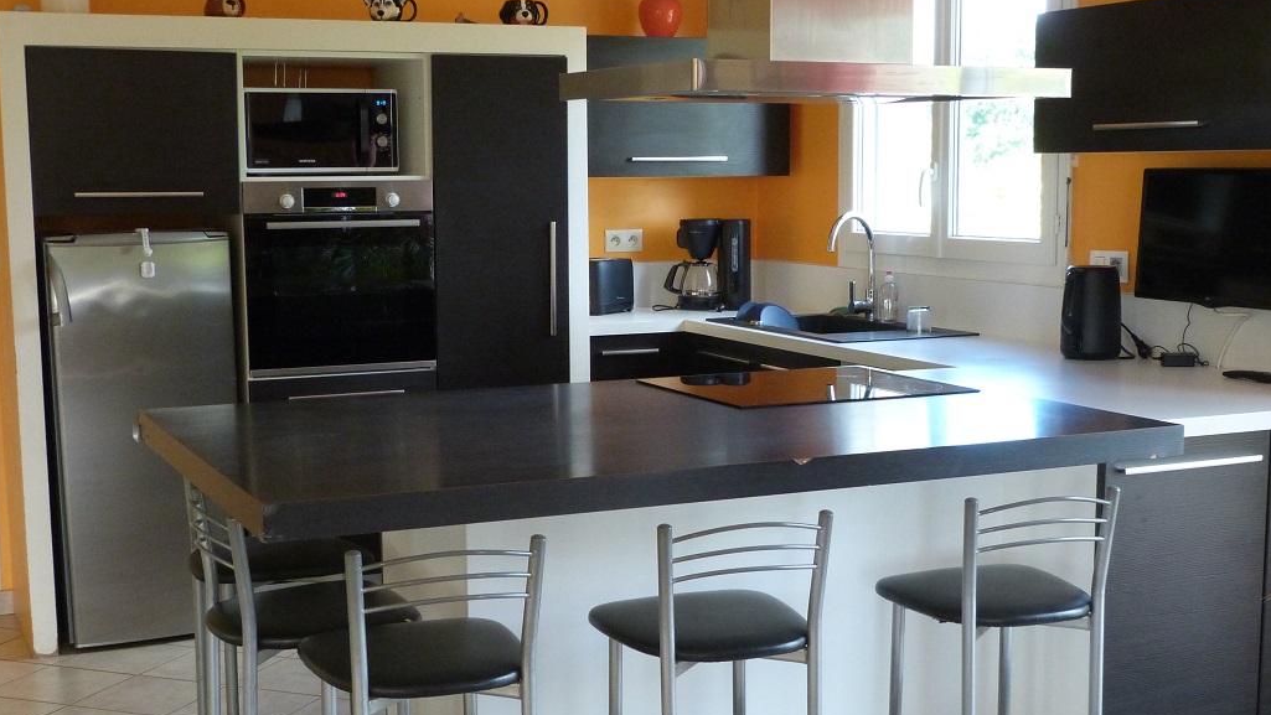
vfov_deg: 23.5
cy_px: 428
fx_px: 1719
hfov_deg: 40.6
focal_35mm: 51
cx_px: 658
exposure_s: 1/60
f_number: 3.1
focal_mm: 7.1
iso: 400
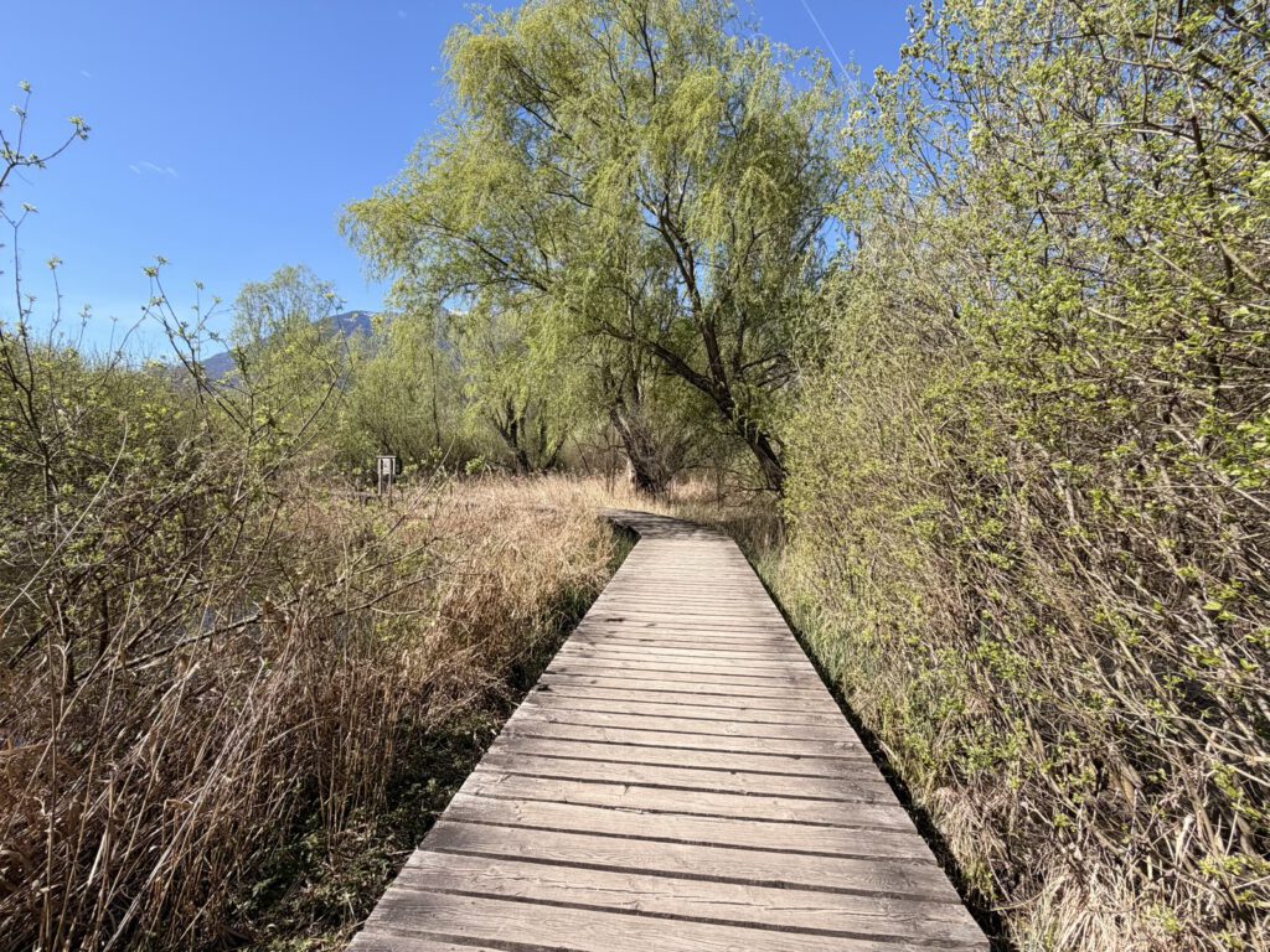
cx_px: 635
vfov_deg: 85.7
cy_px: 476
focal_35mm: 14
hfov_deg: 102.1
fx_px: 514
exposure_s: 1/770
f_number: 2.2
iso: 32
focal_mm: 2.22
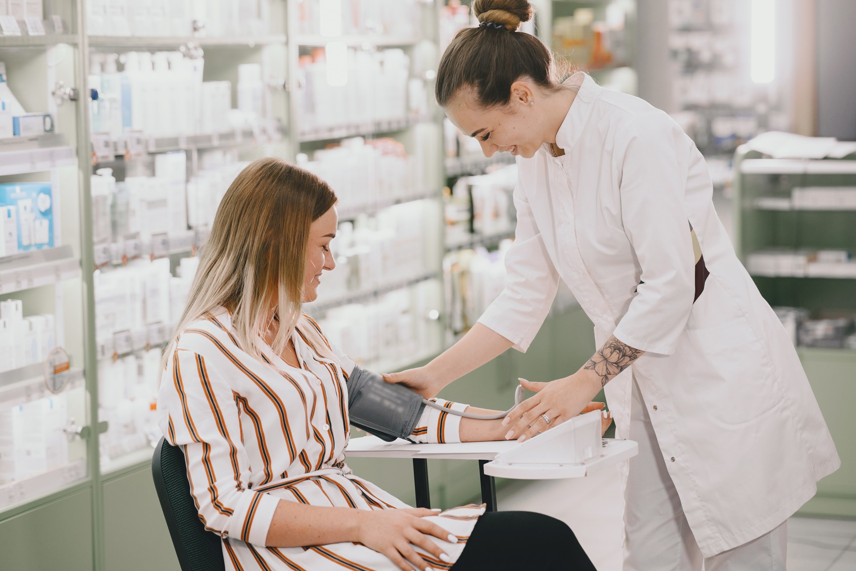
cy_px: 286
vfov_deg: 16.1
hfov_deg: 23.9
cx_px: 428
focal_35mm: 85
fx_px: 2021
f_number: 2.2
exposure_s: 1/250
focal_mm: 85
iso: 500
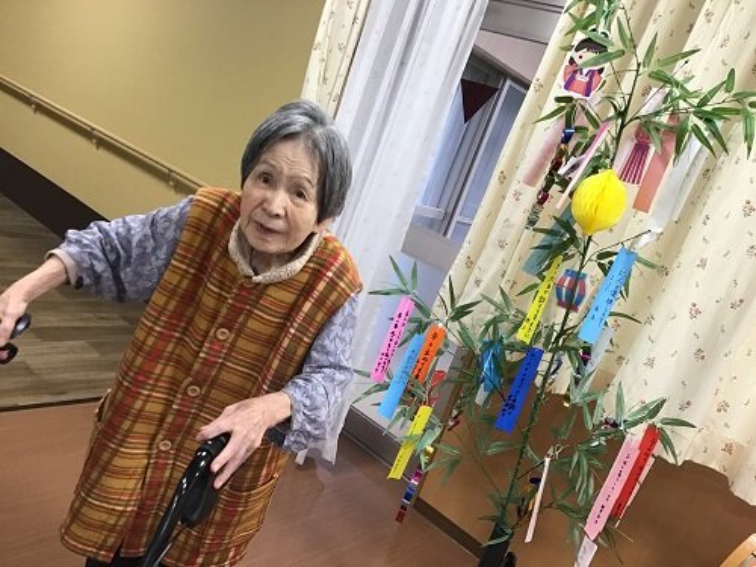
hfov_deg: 58.4
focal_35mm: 31
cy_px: 284
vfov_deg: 45.4
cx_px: 378
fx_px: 677
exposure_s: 1/30
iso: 50
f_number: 2.4
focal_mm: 3.3
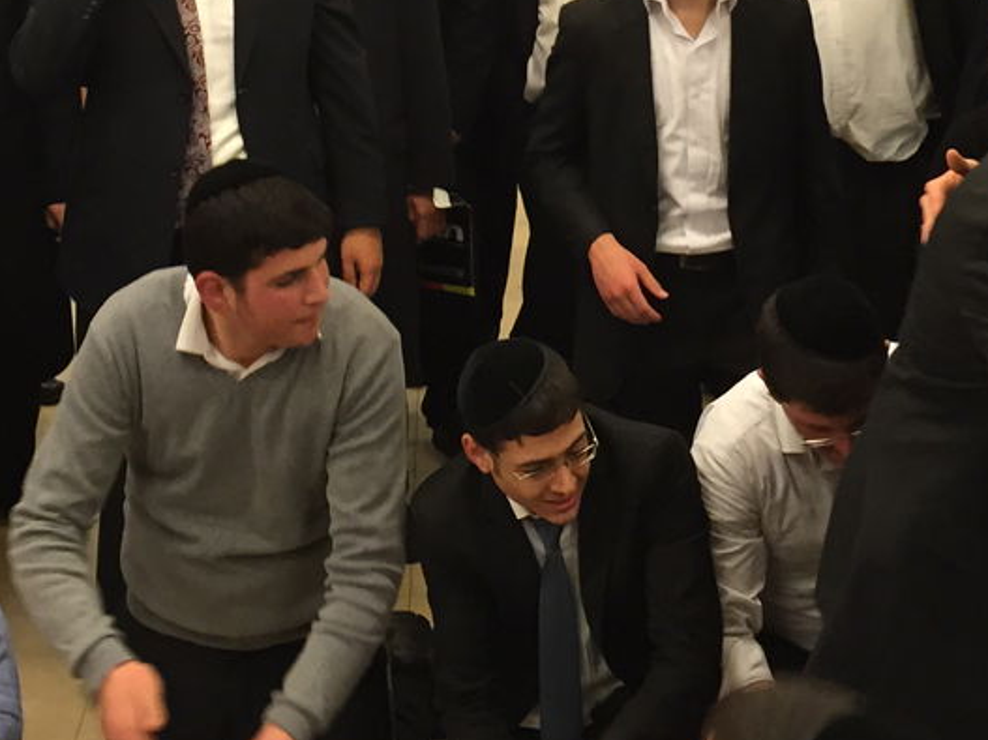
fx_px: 2197
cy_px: -62
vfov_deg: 18.4
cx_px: 529
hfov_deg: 25.3
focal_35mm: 77
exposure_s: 1/33
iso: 125
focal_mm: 4.15
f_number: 2.2
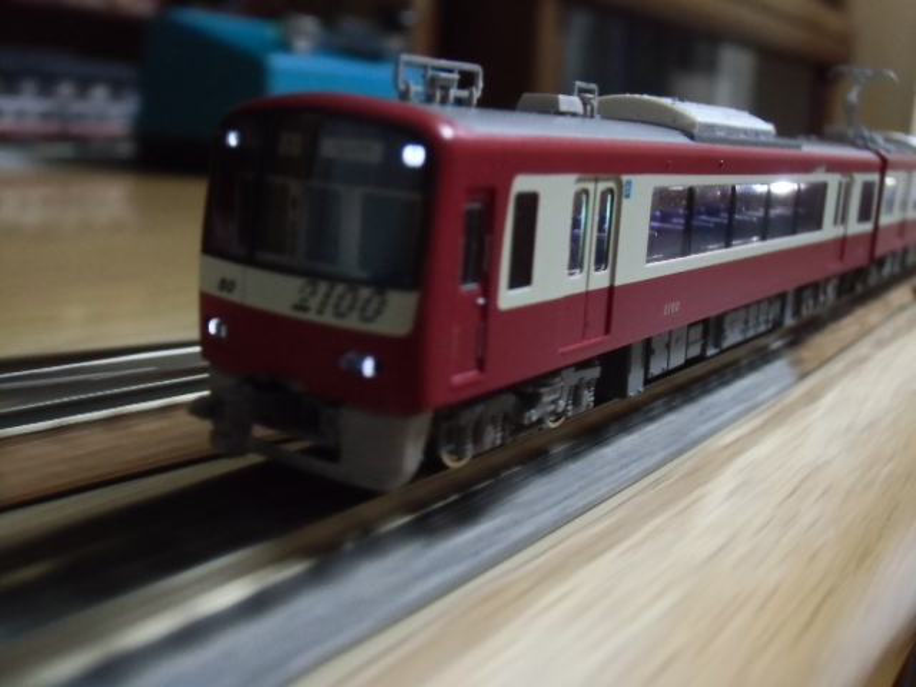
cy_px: 344
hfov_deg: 49.0
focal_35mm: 38
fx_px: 1006
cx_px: 458
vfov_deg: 37.7
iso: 800
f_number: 3.9
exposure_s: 1/25
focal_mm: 6.67
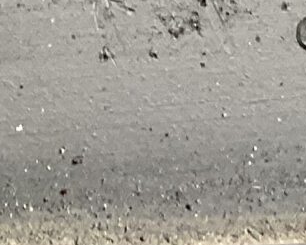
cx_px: -264
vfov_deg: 6.4
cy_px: -220
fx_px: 2147
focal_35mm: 237
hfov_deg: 7.9
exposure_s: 1/60
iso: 50
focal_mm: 3
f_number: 1.8
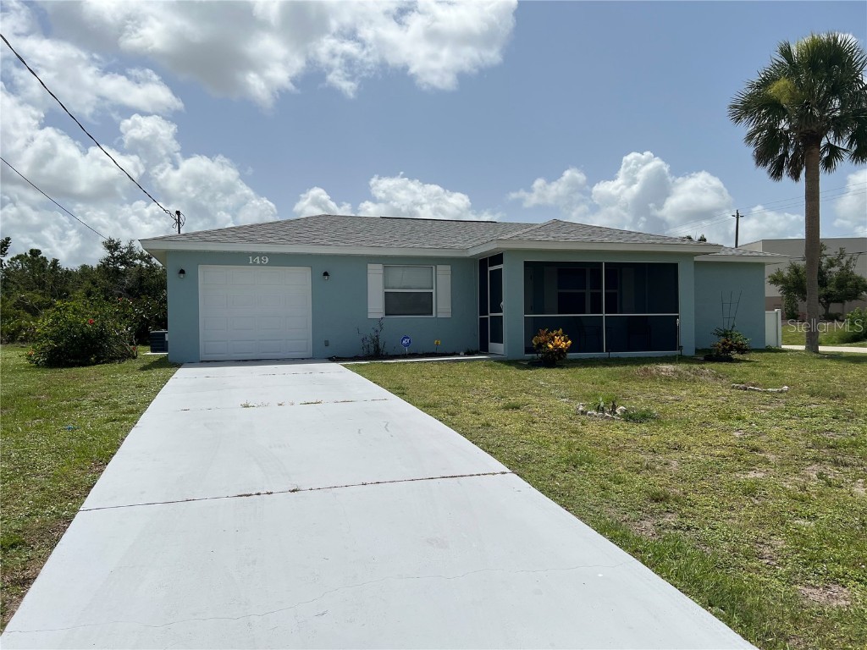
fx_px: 651
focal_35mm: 26
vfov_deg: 53.1
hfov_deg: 67.3
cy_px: 325
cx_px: 434
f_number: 1.5
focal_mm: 5.7
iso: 50
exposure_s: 1/11364
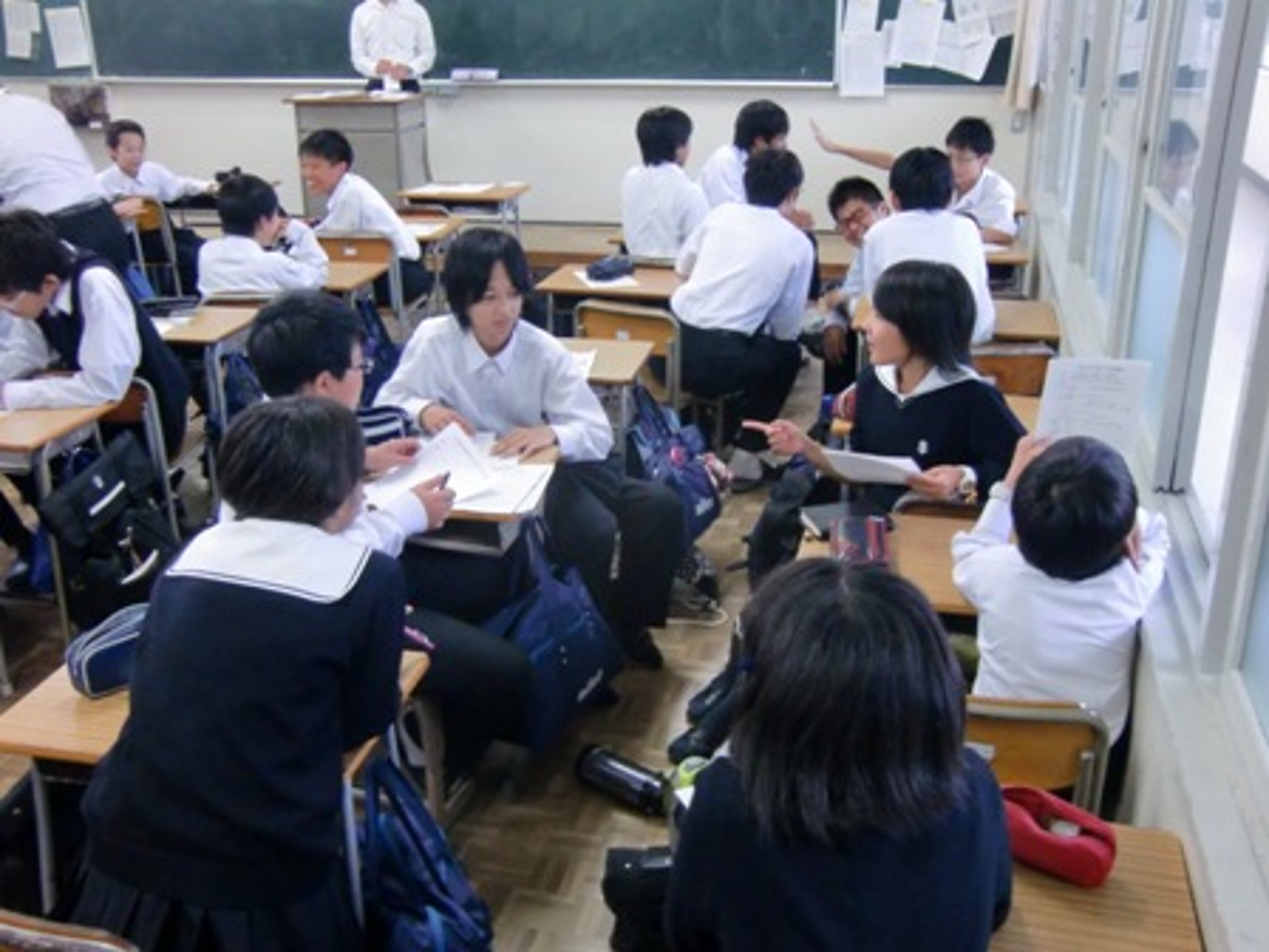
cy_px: 476
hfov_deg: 54.0
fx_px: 1246
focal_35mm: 34
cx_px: 634
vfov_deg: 41.8
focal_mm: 6.1
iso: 400
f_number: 3.6
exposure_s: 1/40
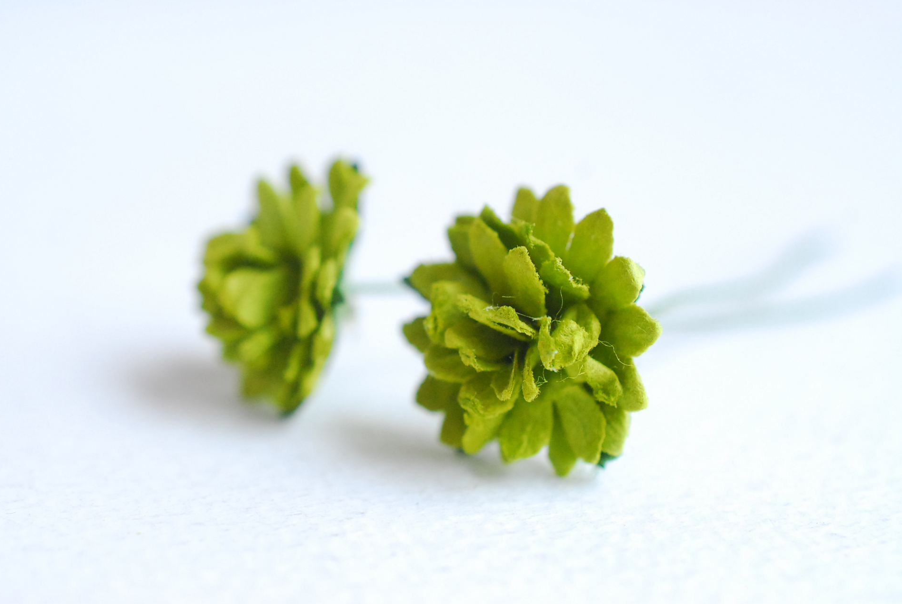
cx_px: 449
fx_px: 1530
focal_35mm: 61
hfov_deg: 32.8
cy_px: 305
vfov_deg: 22.3
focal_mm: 40
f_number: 5.6
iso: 800
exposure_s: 1/200
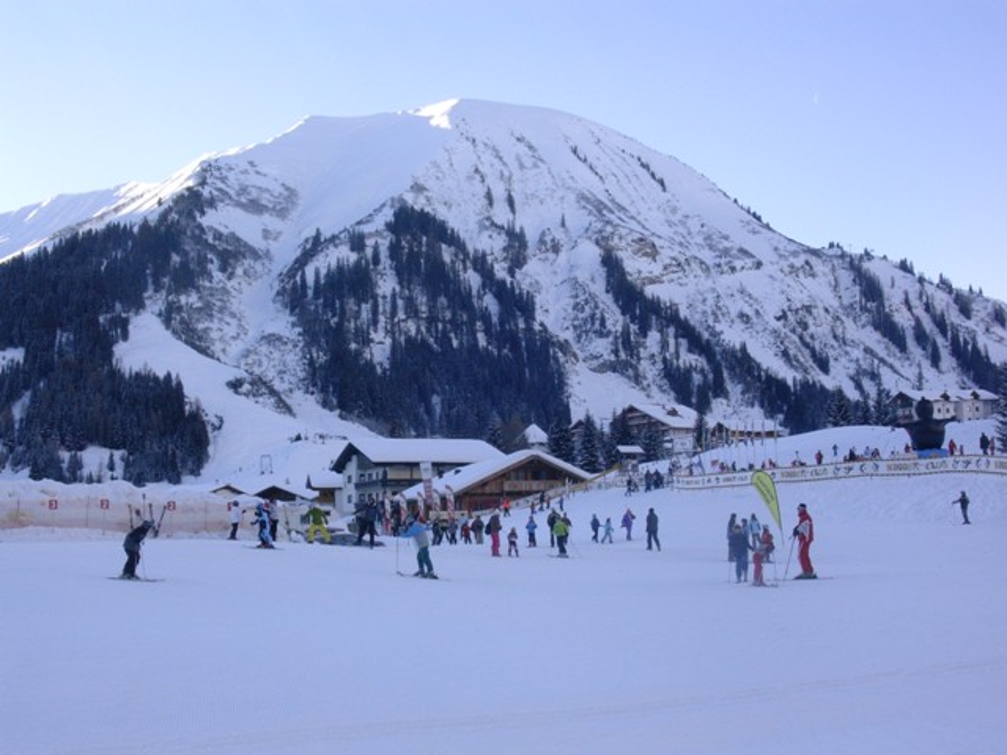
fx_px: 1309
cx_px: 504
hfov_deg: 42.1
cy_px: 378
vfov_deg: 32.2
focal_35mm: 45
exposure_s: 1/132
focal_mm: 6.7
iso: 70
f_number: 5.8
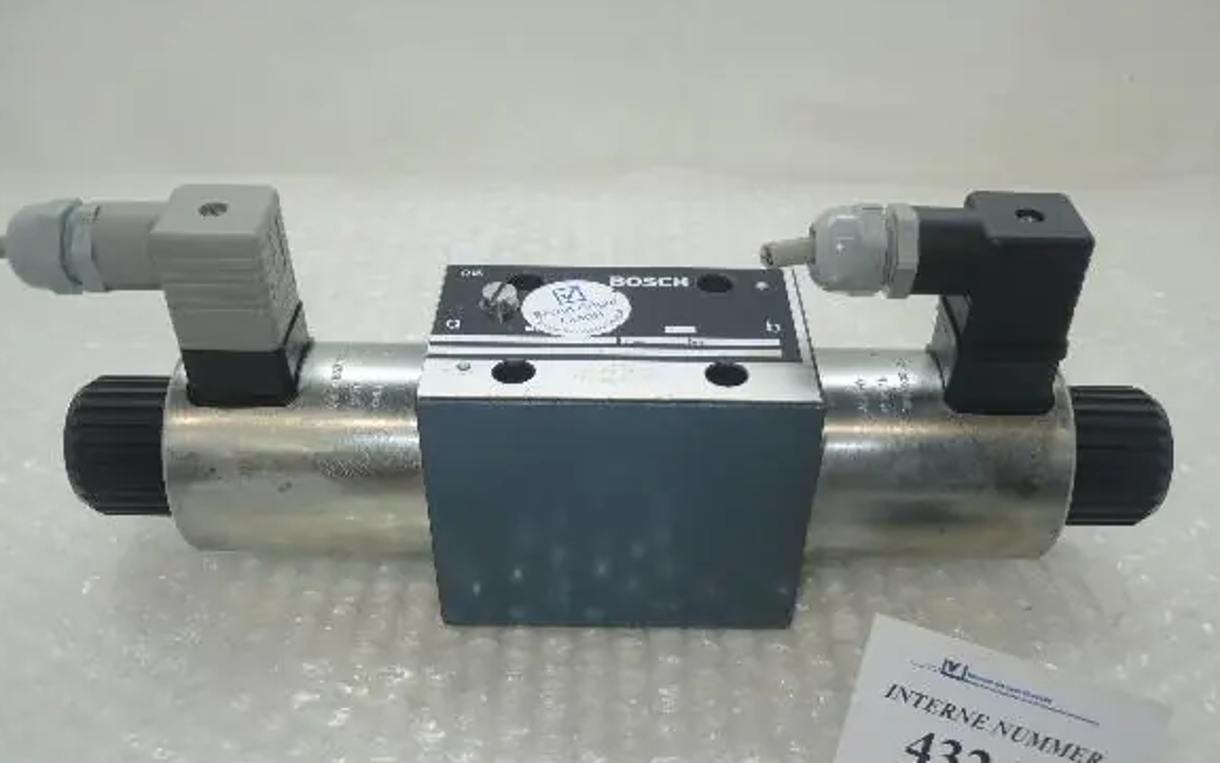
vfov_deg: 38.0
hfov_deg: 58.1
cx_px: 608
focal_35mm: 33
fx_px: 1097
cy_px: 494
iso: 80
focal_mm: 6
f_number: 2.2
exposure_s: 1/100
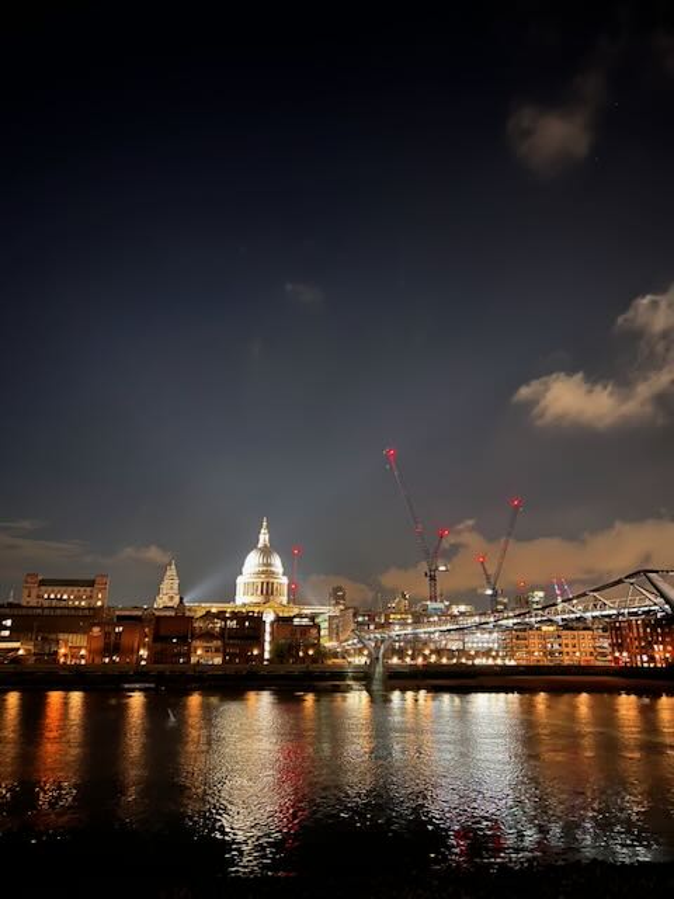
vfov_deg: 67.3
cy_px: 450
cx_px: 337
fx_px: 675
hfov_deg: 53.1
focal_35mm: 26
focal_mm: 5.7
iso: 800
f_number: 1.5
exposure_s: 1/5
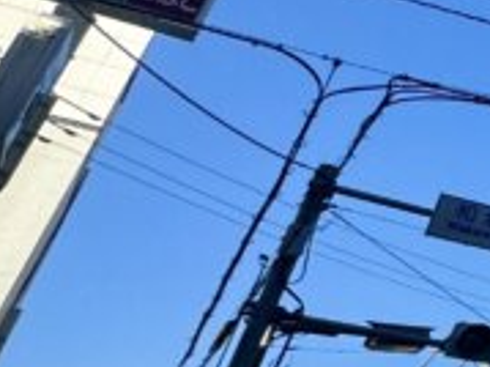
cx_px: 1306
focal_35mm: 80
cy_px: 115
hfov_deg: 13.3
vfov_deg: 18.3
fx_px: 1132
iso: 50
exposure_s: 1/1880
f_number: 2.2
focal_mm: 2.22
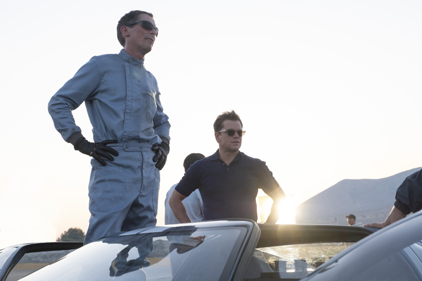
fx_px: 703
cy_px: 140
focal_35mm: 60
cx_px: 211
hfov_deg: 33.4
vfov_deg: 22.6
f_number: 5
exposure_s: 1/400
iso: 1000
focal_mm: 40.1
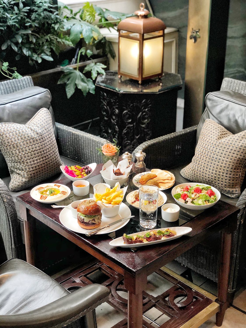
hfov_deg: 28.0
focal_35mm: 52
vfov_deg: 36.8
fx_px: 493
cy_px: 164
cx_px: 123
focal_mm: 6
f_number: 2.4
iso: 100
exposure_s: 1/50
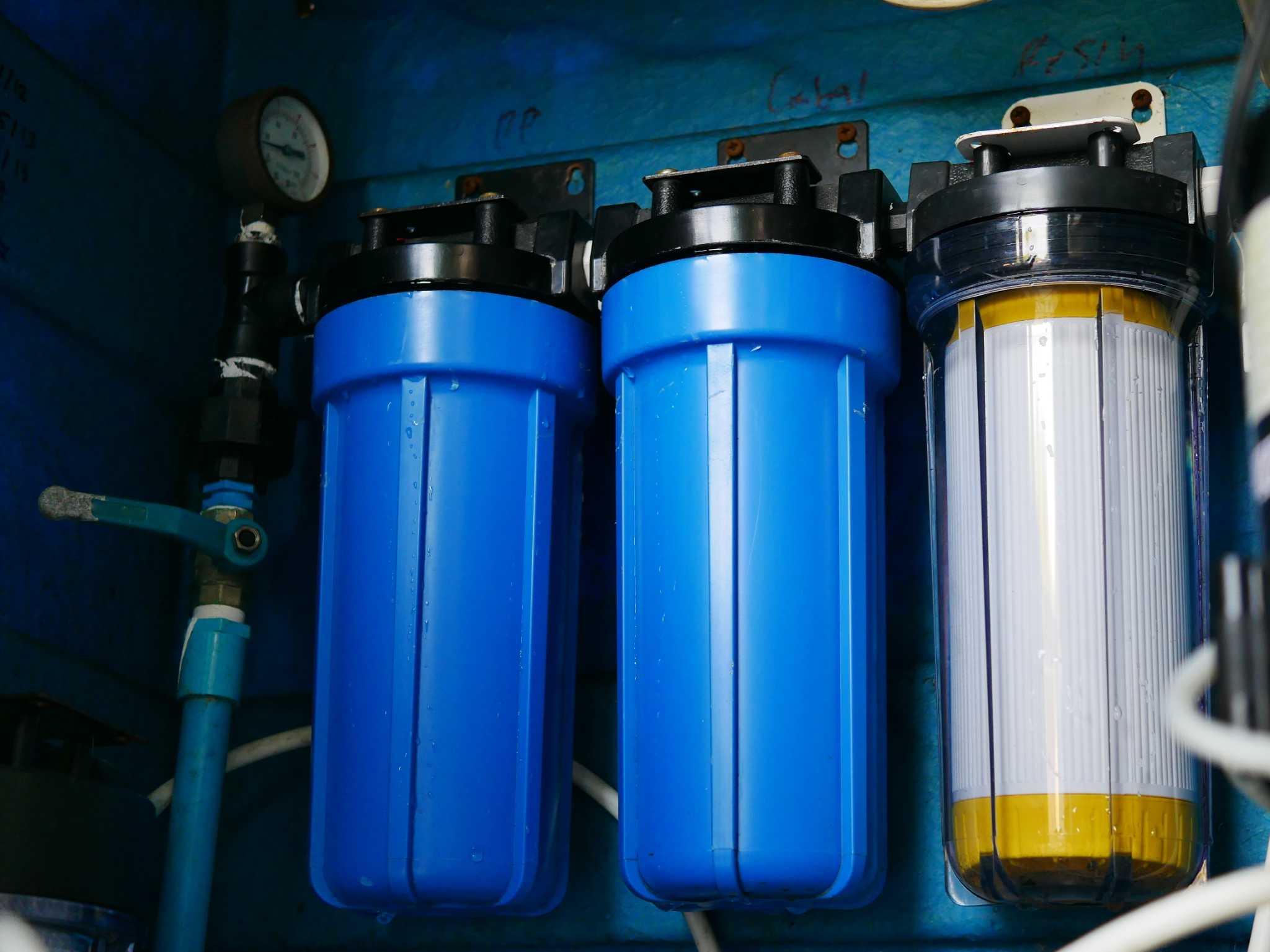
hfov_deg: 32.2
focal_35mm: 60
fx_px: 2202
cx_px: 635
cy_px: 476
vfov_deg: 24.4
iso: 400
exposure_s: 1/80
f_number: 2.8
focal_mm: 30
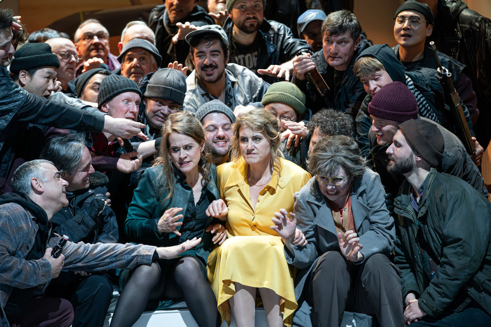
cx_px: 246
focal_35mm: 173
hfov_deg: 11.9
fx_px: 2359
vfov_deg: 7.9
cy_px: 164
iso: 4000
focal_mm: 173
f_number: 4
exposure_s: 1/250
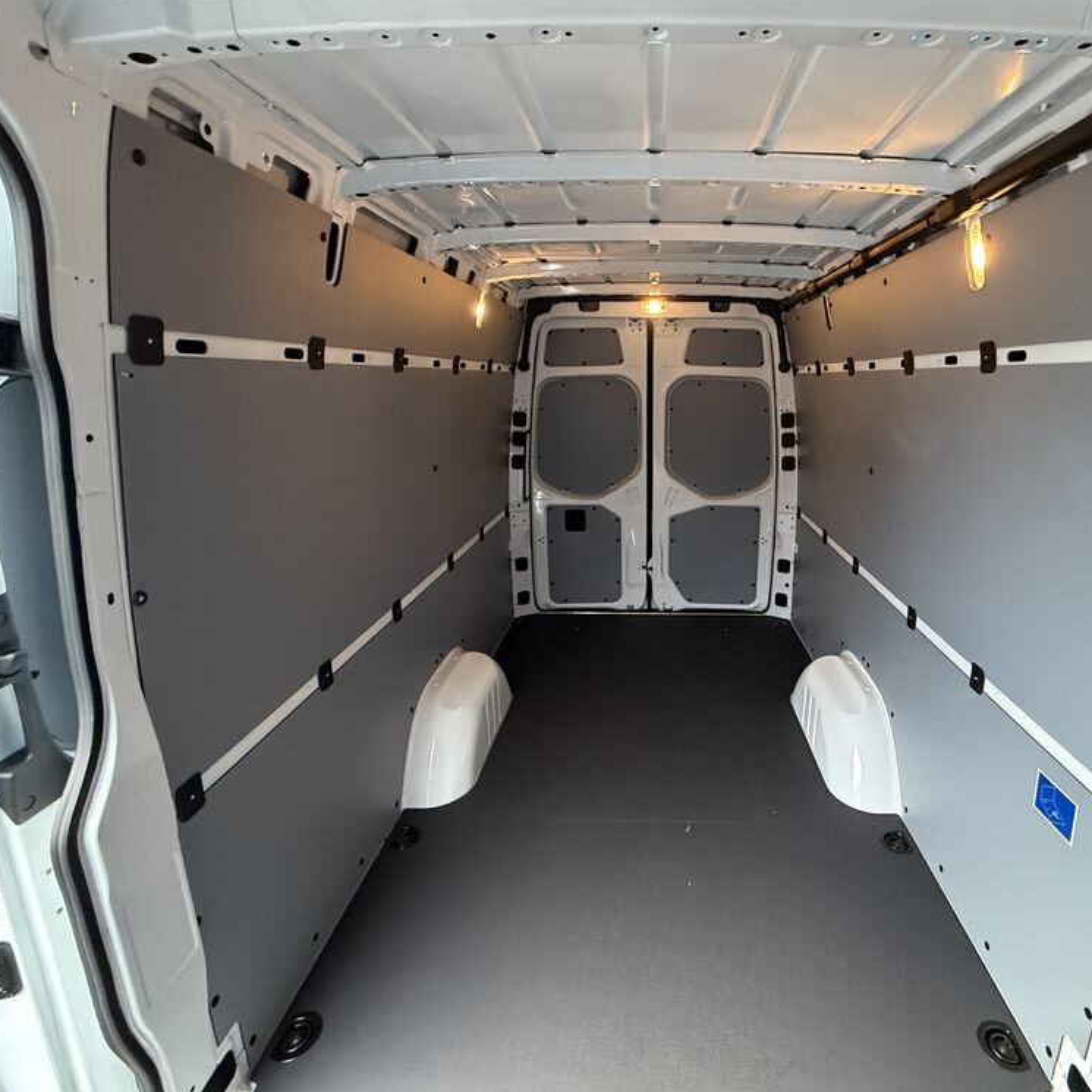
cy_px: 534
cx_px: 649
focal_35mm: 17
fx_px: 607
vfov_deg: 84.0
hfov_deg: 83.1
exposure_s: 1/60
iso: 640
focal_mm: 2.22
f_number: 2.2
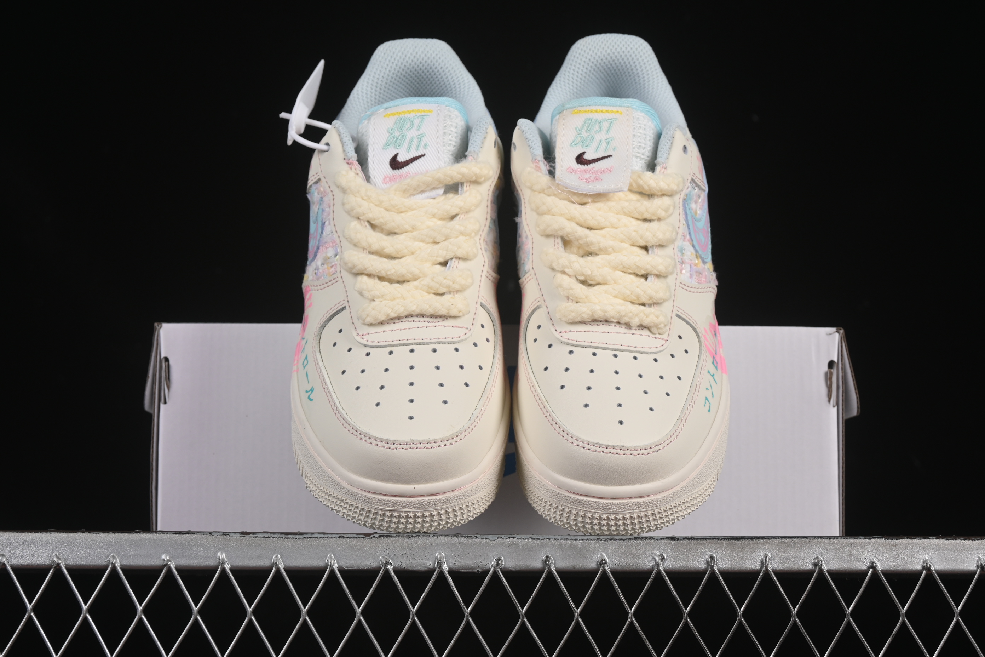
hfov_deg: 27.0
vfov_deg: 18.2
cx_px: 492
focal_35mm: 75
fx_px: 2052
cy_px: 328
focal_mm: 50
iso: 160
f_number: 8
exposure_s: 1/80
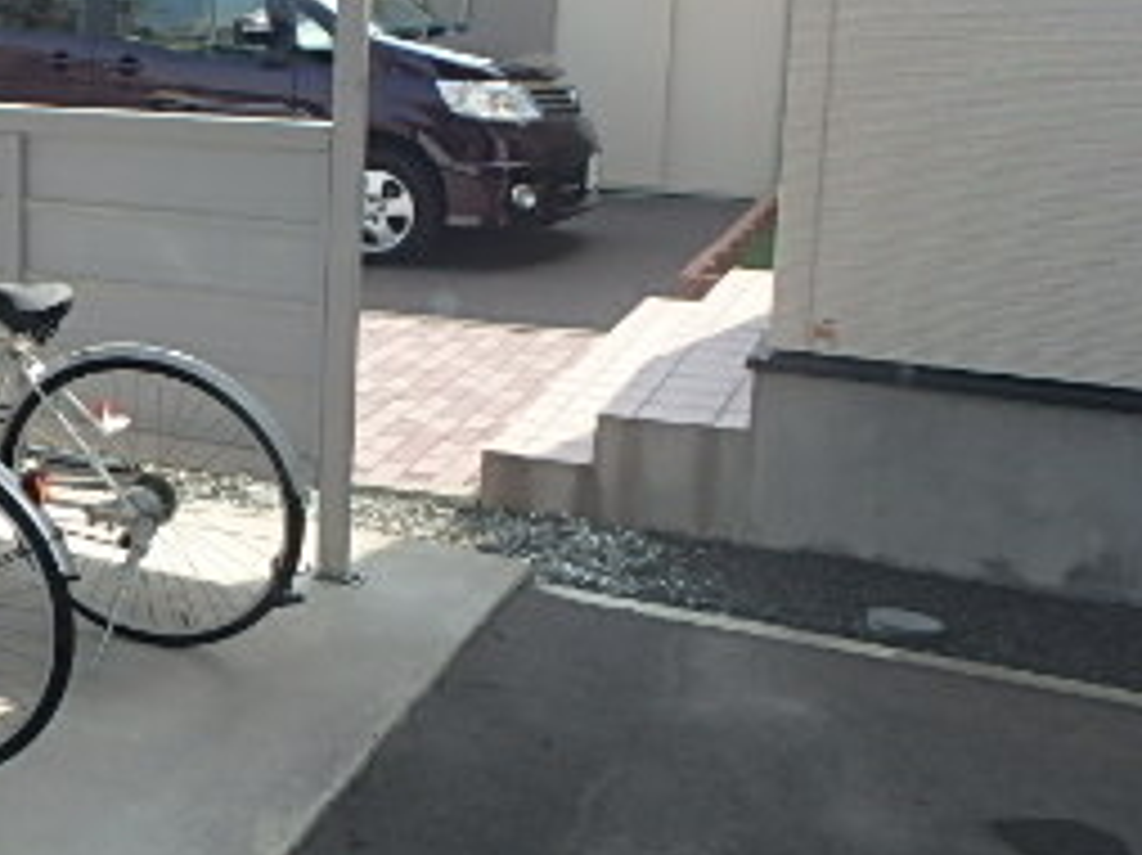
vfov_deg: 27.2
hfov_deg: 29.9
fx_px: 1747
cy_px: 230
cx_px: -292
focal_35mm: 53
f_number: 3.5
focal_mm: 3.7
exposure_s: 1/500
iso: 125
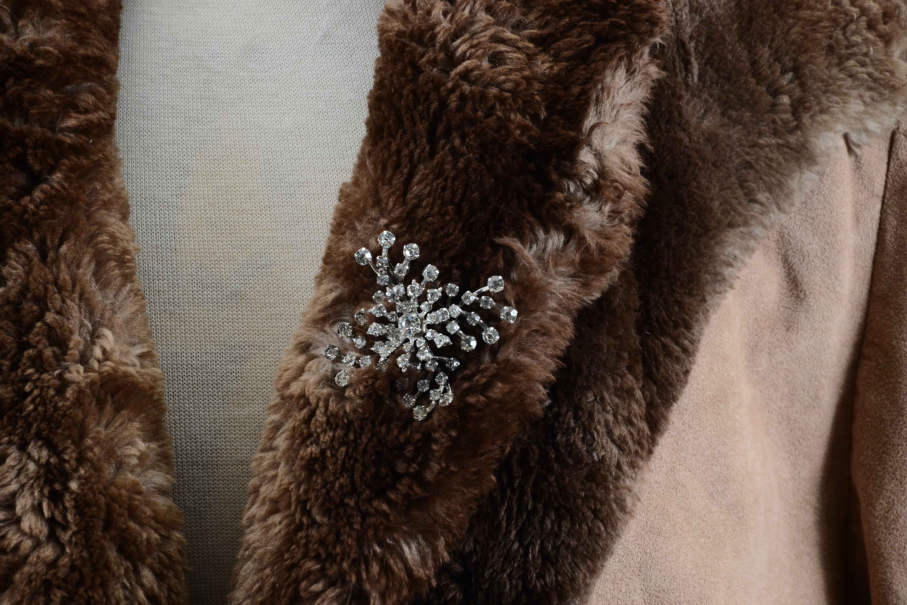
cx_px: 451
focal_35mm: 159
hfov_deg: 13.0
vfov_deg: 8.7
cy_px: 303
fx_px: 3993
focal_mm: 105
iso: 160
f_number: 7.1
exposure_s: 1/80
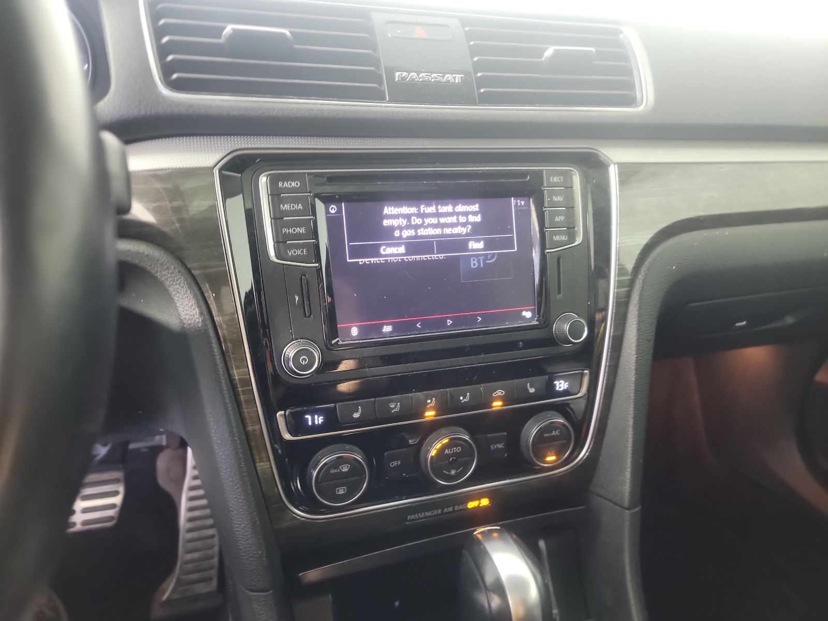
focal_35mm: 24
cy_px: 310
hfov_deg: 71.6
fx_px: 574
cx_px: 414
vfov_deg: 56.8
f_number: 1.8
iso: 857
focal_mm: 6.7
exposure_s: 1/14
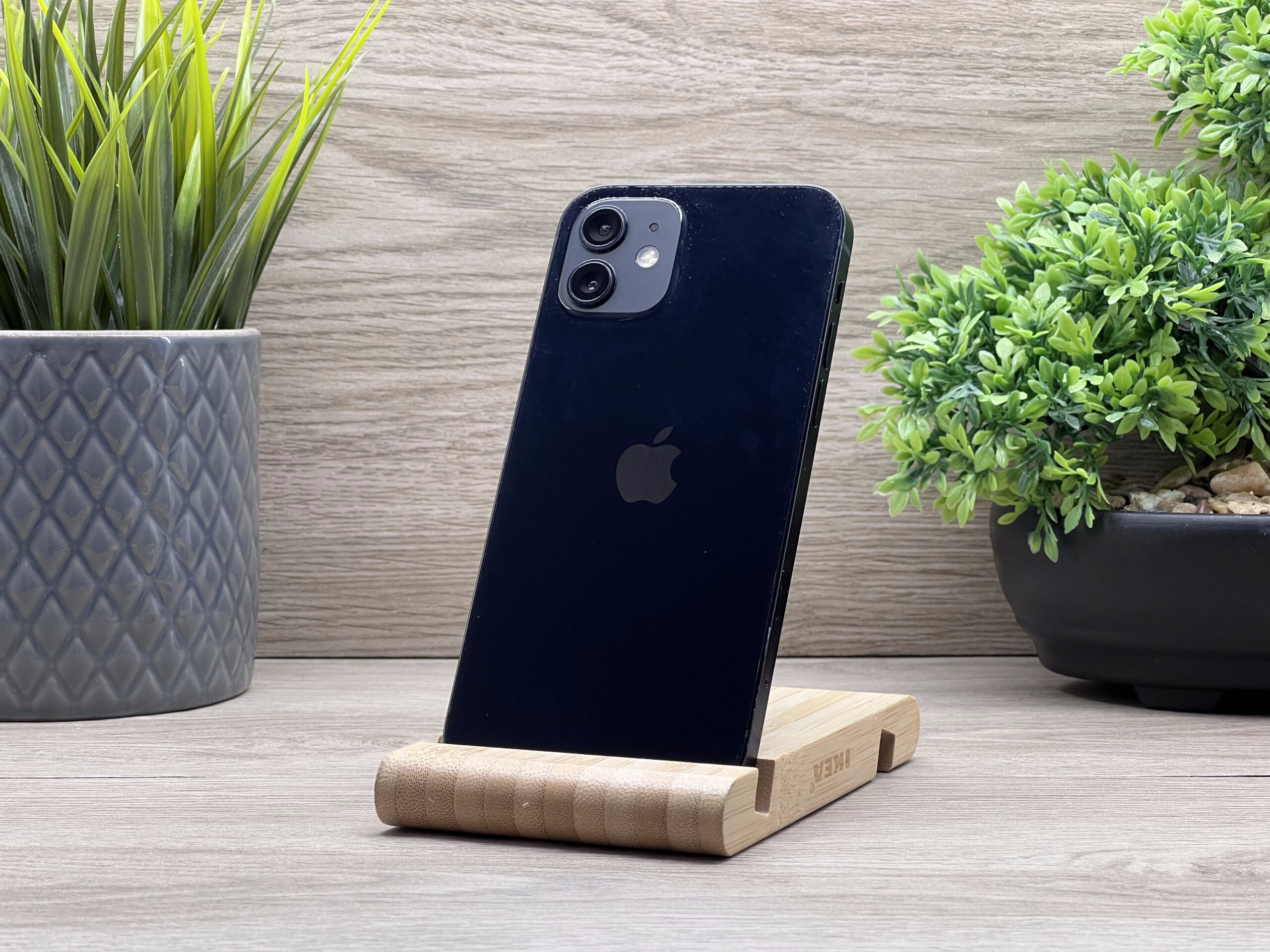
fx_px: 2825
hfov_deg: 25.3
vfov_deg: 19.1
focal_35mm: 77
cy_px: 476
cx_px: 635
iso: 100
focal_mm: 9
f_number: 2.8
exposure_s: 1/100
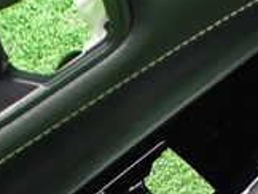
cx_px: 72
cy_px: 224
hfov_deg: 17.6
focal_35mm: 111
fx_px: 829
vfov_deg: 13.1
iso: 800
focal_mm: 5.4
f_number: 2.3
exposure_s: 1/50
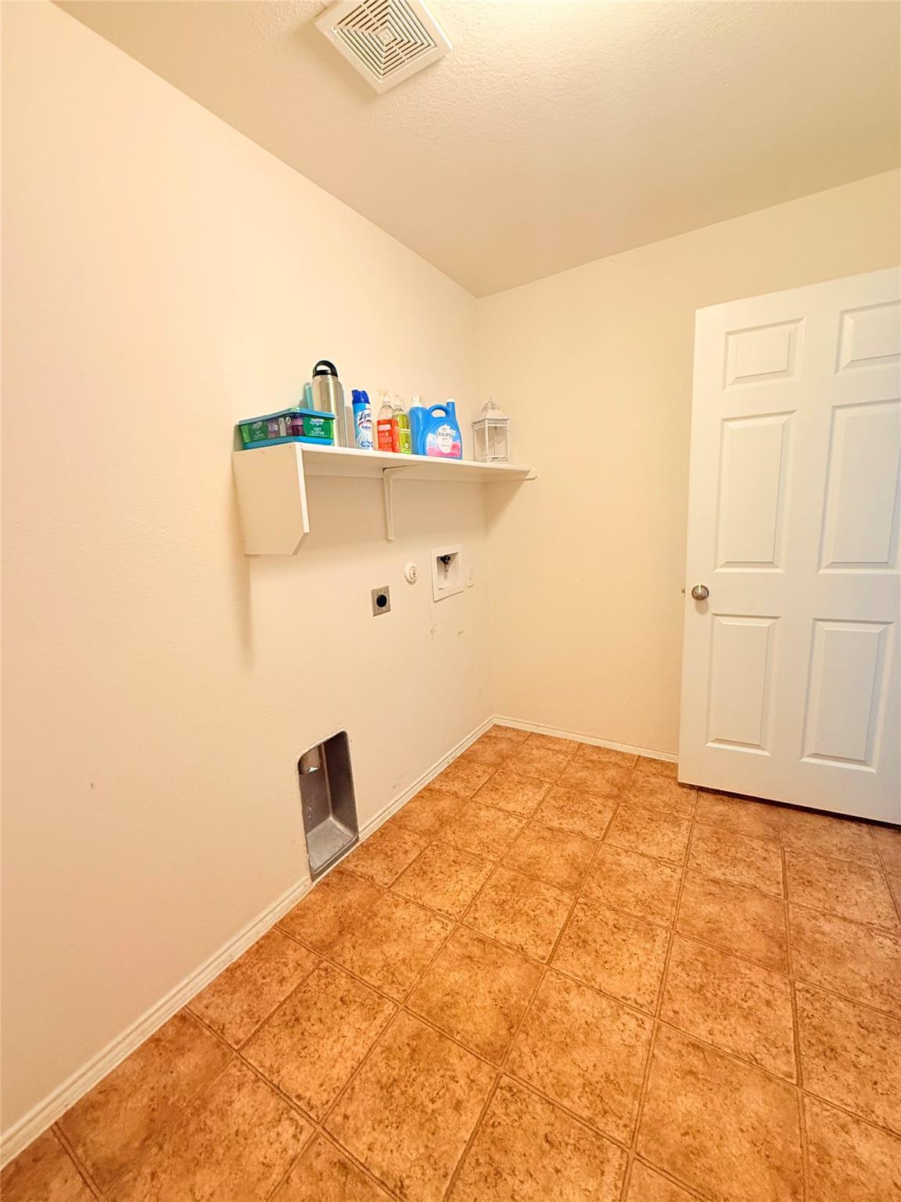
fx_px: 486
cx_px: 450
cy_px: 601
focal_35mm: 14
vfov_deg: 102.1
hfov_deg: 85.7
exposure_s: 1/60
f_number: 2.2
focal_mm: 2.22
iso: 320
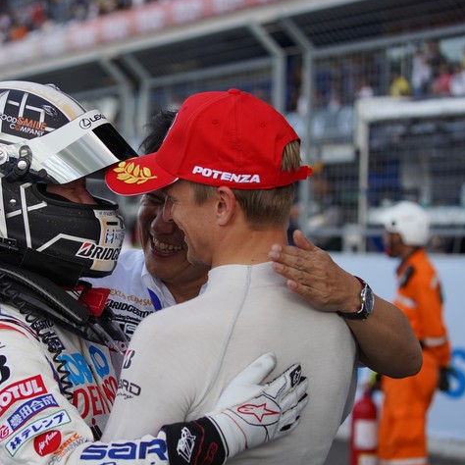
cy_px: 231
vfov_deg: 13.5
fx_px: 1961
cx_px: 149
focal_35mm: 129
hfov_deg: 13.5
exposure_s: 1/800
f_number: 5.6
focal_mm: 100
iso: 400
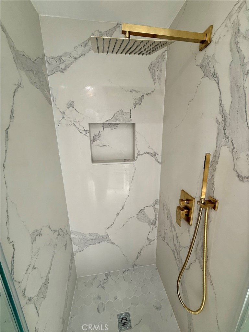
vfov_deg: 102.1
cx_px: 124
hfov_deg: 85.7
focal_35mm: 14
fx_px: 134
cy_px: 166
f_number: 2.2
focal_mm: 2.22
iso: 80
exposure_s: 1/120
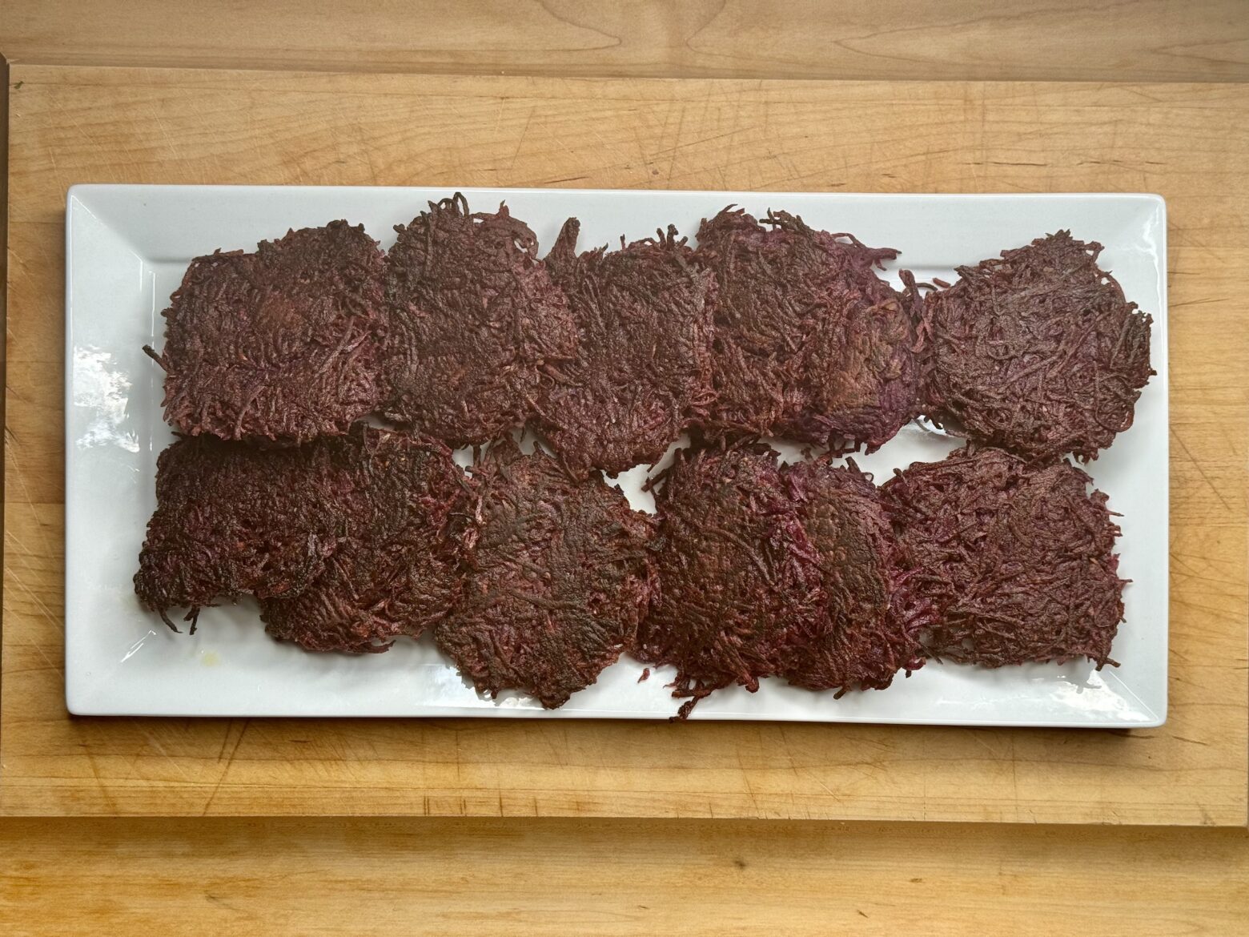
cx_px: 624
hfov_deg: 39.7
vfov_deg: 30.3
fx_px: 1732
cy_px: 468
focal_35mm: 48
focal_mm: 6.76
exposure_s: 1/187
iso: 64
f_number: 1.78
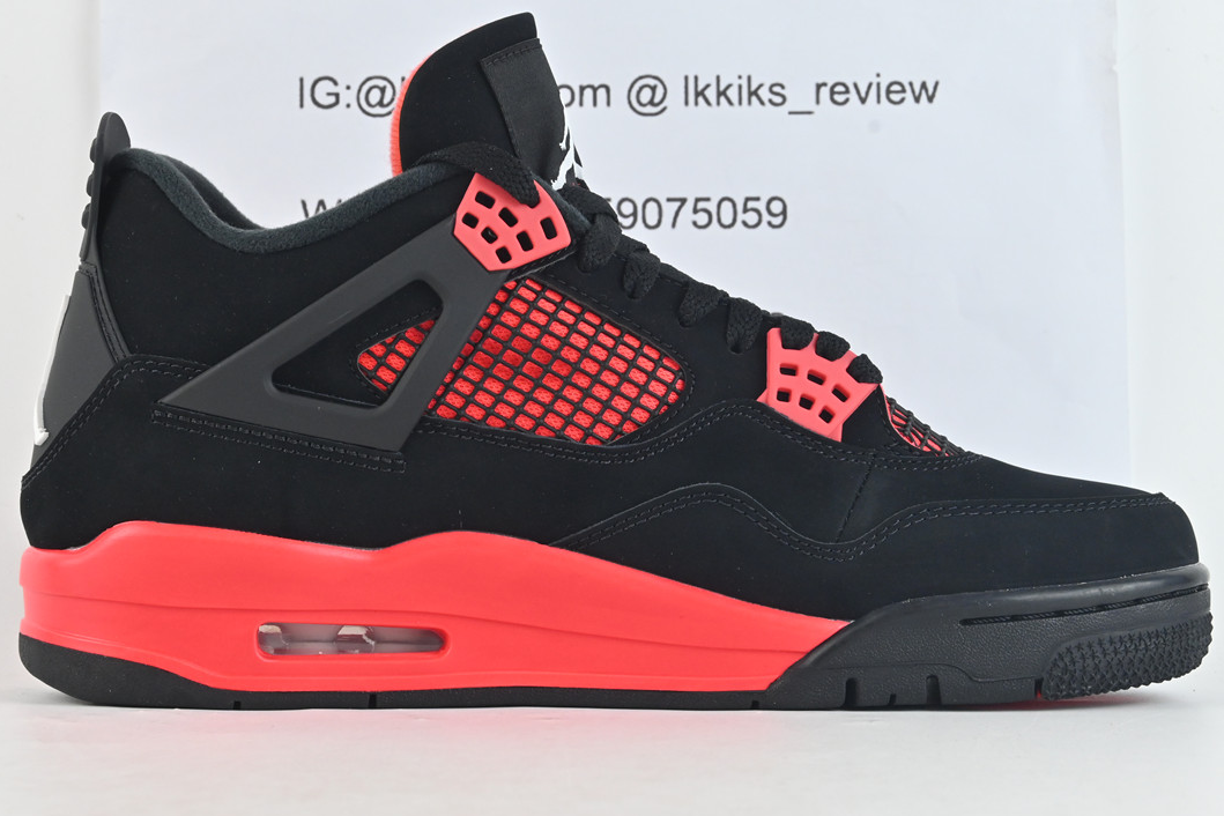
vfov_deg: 16.1
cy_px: 388
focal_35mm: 85
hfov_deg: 23.9
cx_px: 596
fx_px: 2890
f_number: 11
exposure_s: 1/50
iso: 1000
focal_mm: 50
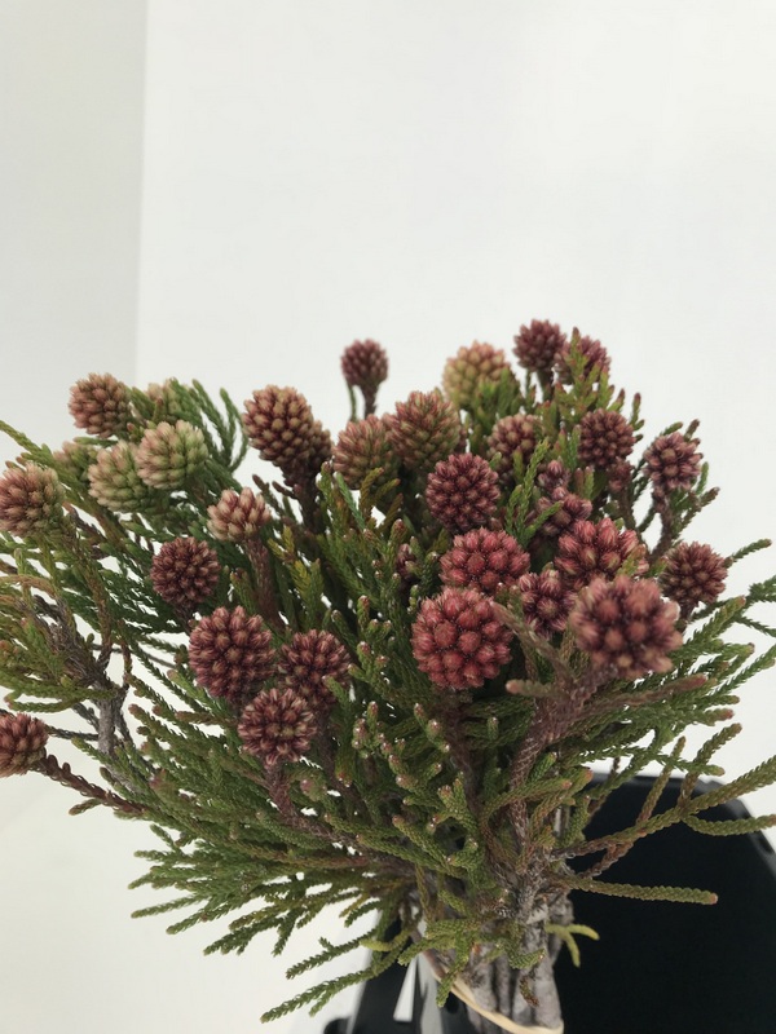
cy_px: 517
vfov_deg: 63.4
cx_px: 388
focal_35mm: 28
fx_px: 837
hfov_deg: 49.7
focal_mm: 3.99
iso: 20
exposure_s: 1/371
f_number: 1.8
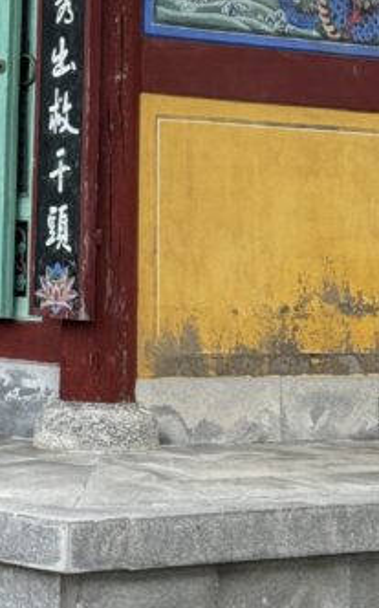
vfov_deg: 12.8
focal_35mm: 157
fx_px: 2599
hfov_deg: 8.3
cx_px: -73
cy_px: -242
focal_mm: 6.86
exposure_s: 1/349
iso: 64
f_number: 1.78
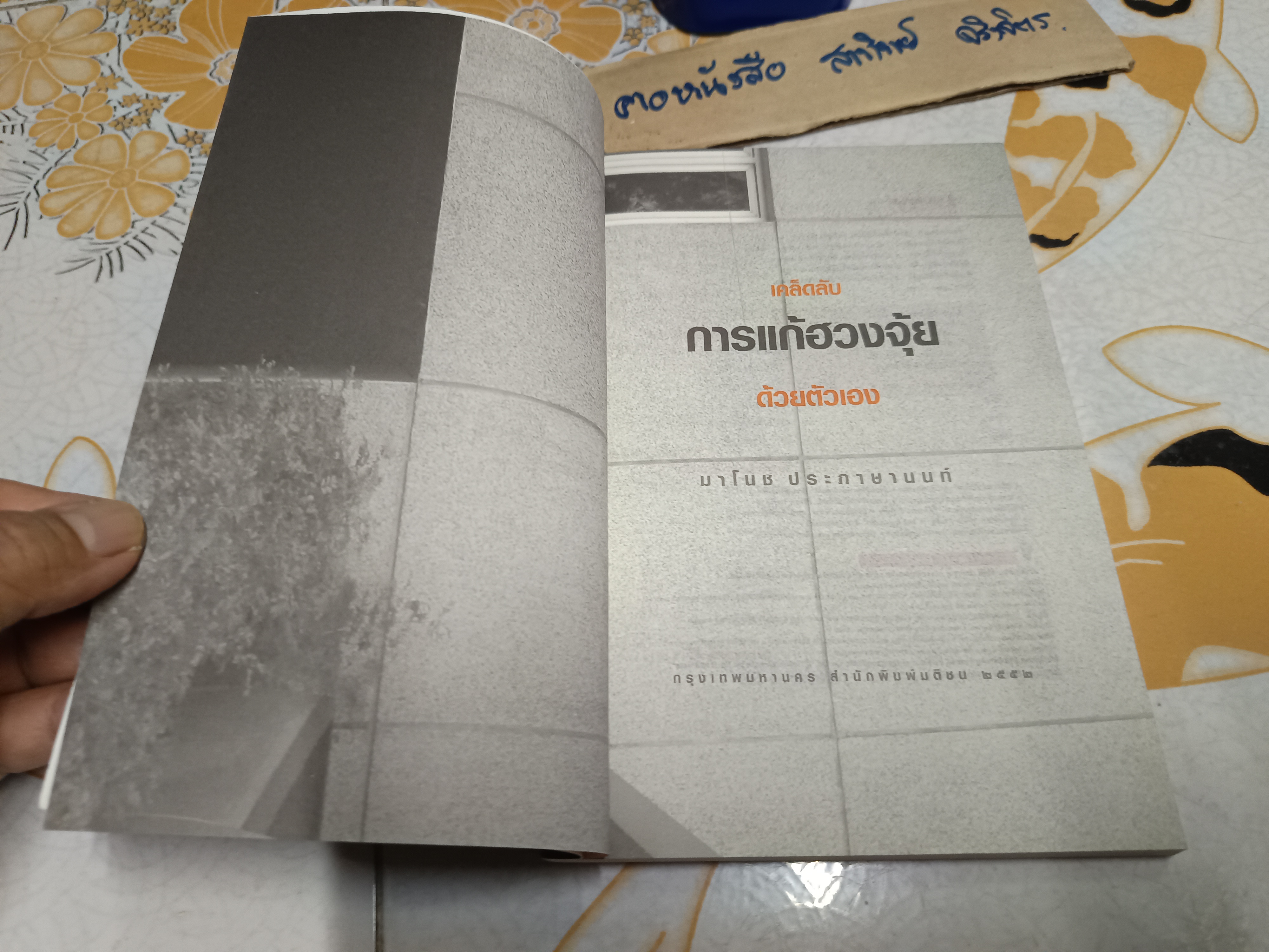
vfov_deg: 56.8
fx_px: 880
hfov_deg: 71.6
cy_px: 476
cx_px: 634
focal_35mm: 24
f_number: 1.7
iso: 868
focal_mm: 5.31
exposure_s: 1/33.3
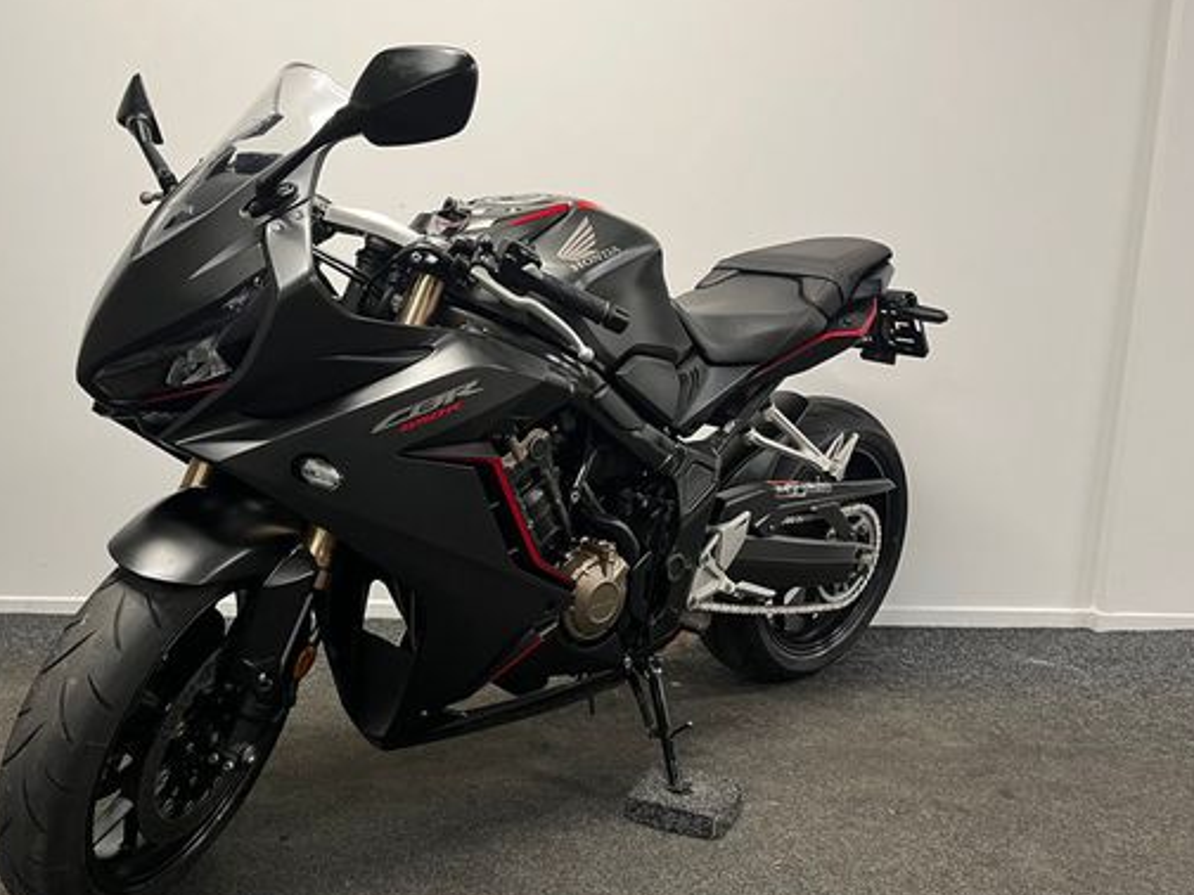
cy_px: 514
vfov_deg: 42.8
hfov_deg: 54.9
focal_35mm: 33
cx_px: 464
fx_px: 1138
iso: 125
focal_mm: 5.1
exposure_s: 1/50
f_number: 1.6
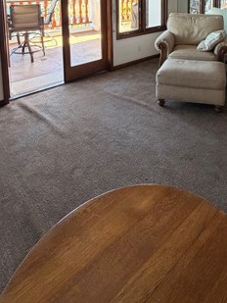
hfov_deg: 47.2
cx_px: 158
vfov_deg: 51.8
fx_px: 253
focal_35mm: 29
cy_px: 14
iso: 320
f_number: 2.2
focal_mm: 2.22
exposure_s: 1/121
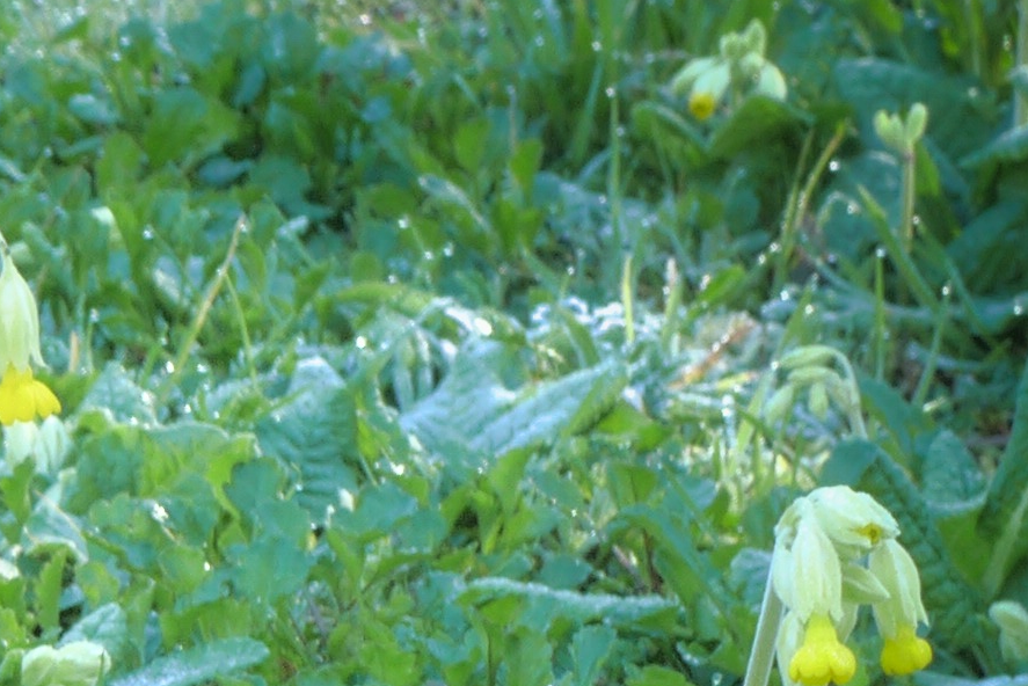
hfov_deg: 9.6
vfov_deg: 6.8
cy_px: 940
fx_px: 5713
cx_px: -1043
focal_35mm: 200
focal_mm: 9.2
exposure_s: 1/80
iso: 100
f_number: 4
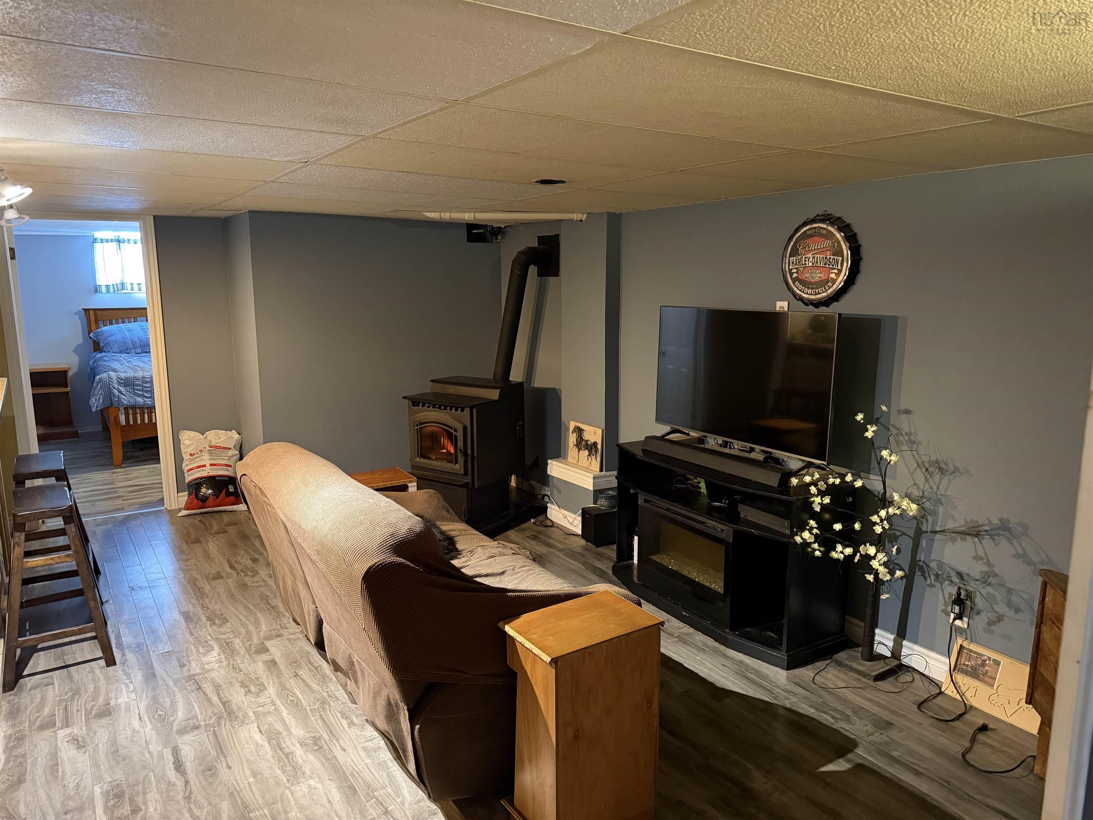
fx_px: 758
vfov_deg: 56.8
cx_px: 546
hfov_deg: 71.6
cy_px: 410
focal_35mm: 24
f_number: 1.78
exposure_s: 1/30
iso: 800
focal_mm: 6.76
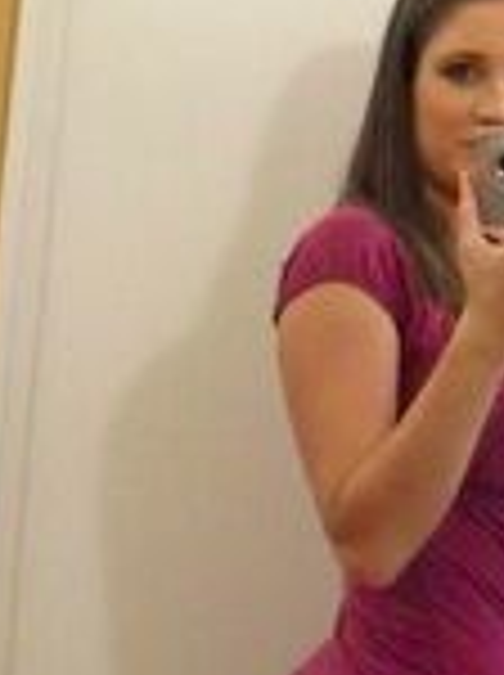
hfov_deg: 13.5
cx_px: 392
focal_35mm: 109
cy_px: 430
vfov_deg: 18.0
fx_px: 2122
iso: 400
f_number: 3.2
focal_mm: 6.3
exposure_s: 1/10
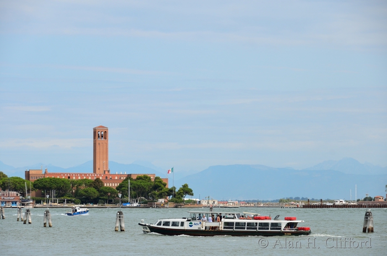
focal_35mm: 180
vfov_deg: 7.6
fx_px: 1930
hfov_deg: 11.4
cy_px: 128
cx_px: 194
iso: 100
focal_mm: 120
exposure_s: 1/320
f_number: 7.1
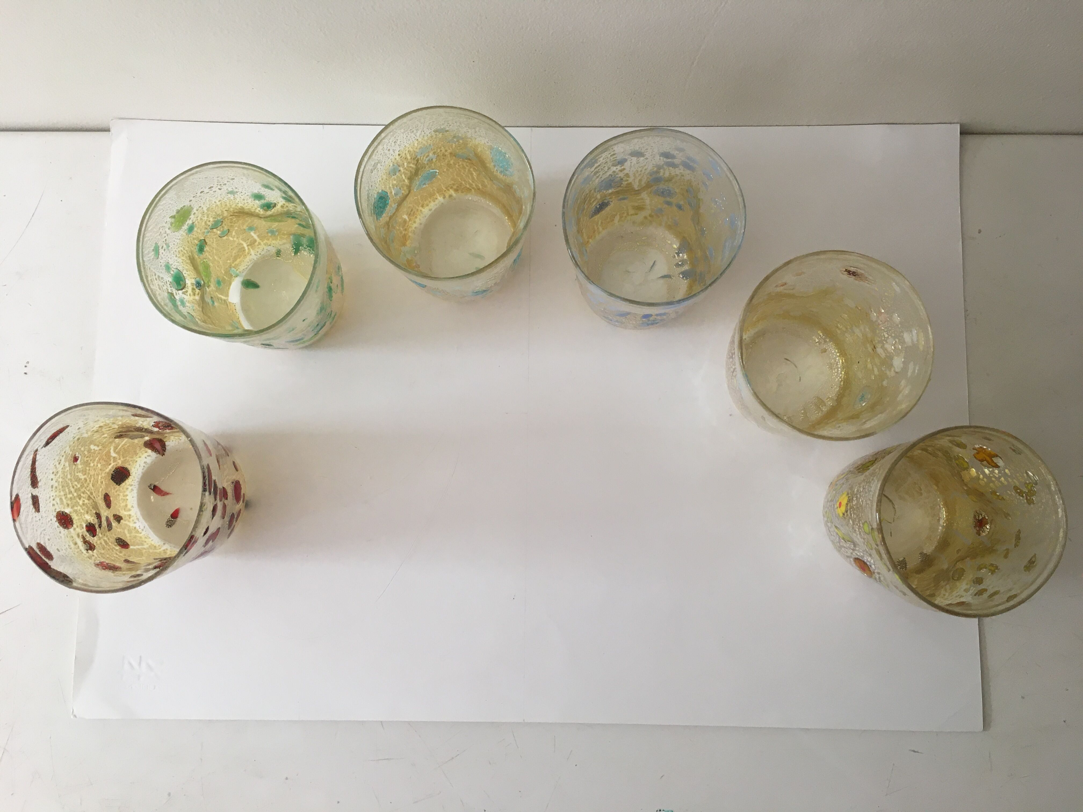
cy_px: 406
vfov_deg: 48.2
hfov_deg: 61.7
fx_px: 907
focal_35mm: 29
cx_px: 542
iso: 32
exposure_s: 1/33
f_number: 2.2
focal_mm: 4.15
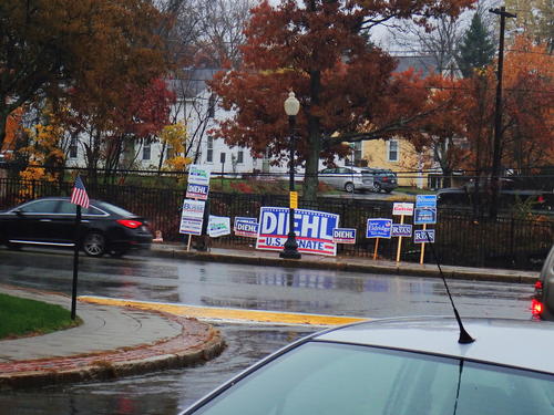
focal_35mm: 100
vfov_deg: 14.8
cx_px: 277
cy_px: 208
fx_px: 1600
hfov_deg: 19.6
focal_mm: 18
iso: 200
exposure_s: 1/100
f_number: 4.9
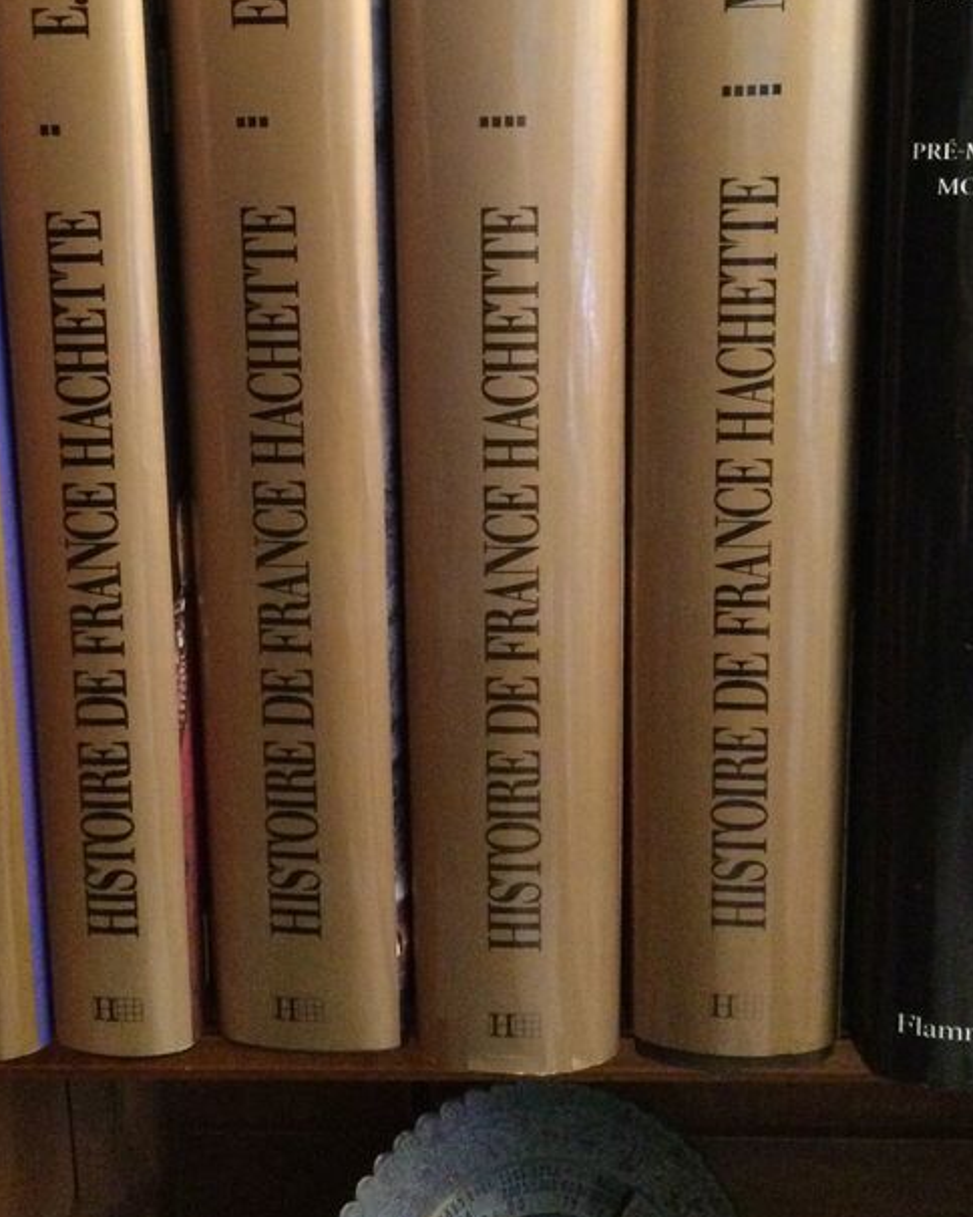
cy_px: 354
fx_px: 1800
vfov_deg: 36.7
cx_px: 392
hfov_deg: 30.2
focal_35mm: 50
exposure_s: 1/17
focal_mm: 3.3
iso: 500
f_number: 2.4
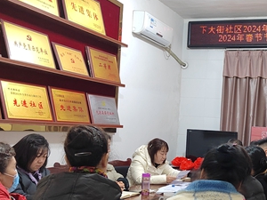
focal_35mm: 49
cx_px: 228
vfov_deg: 29.5
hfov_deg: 37.0
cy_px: 131
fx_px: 378
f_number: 1.9
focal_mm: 5.52
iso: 1772
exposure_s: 1/50
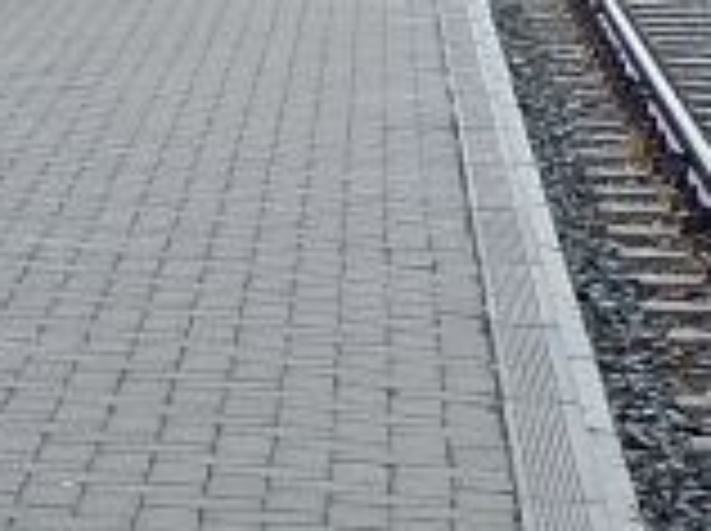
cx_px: -603
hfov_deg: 9.1
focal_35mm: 208
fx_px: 4266
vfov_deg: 7.1
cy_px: 356
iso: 160
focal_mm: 5.1
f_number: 2.8
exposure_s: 1/250
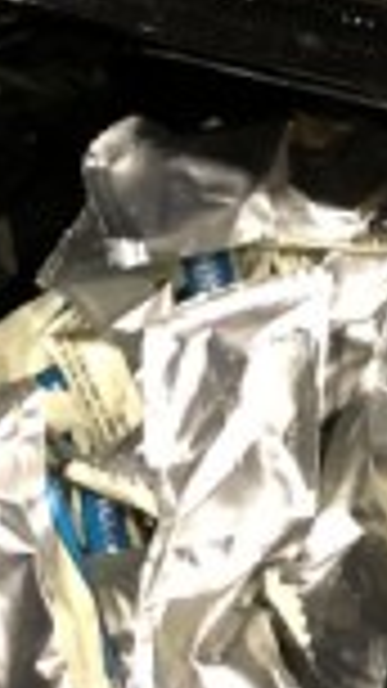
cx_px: 940
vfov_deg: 16.7
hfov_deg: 9.1
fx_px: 2190
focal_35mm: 120
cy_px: -247
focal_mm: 3.99
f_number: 1.8
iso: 100
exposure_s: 1/9
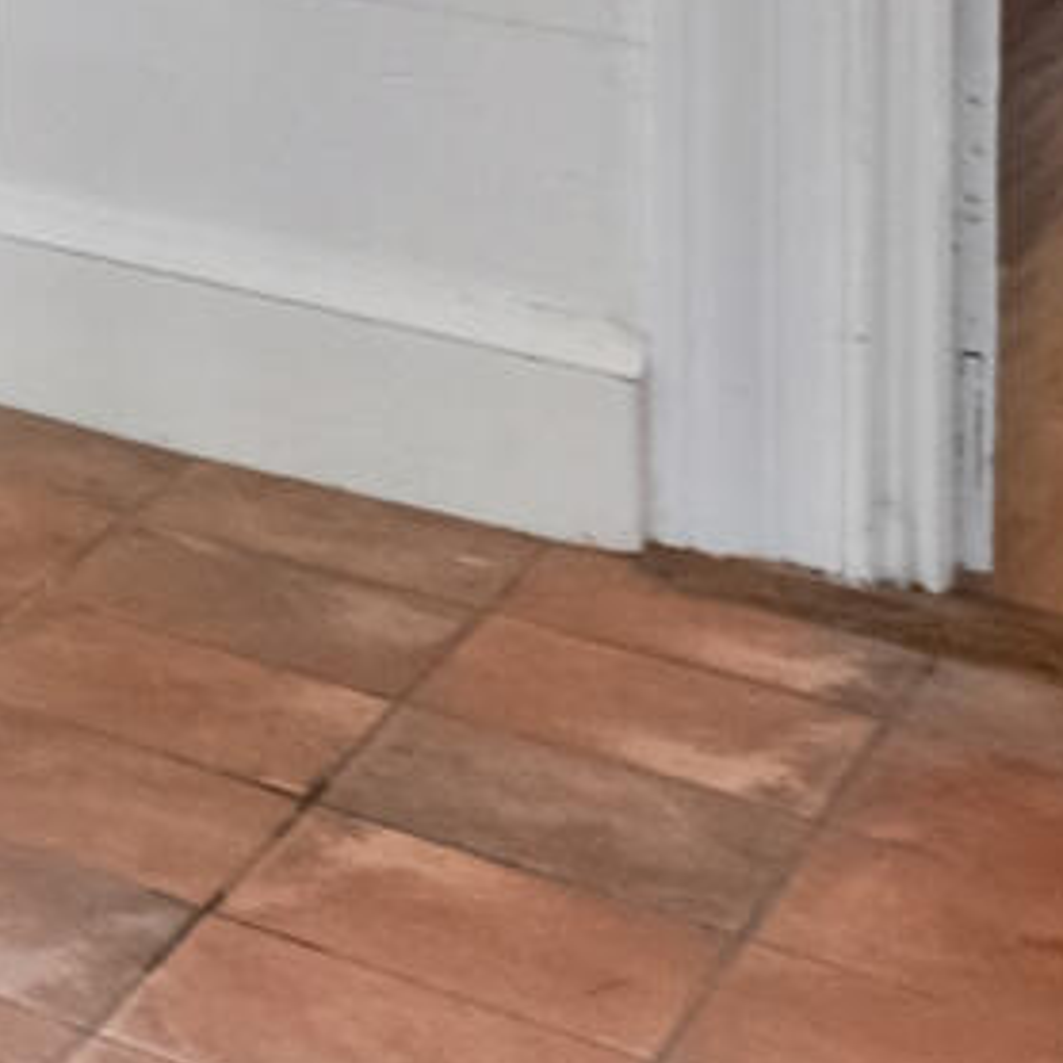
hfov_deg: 8.9
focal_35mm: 110
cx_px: -2875
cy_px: -1151
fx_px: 3822
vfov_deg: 13.3
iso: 640
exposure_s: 1/4
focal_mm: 8
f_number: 8
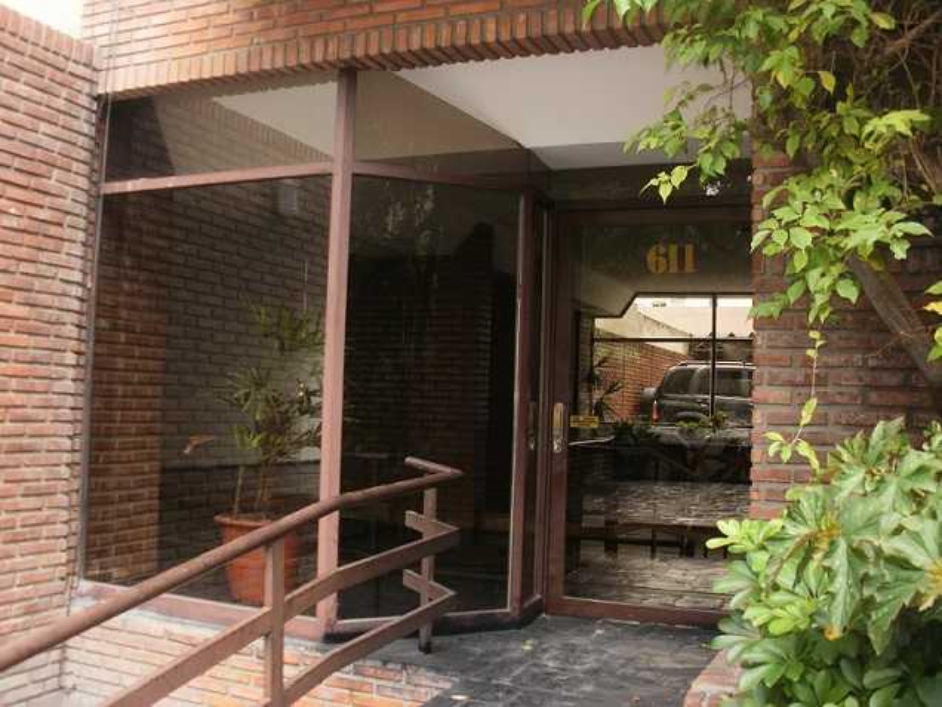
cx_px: 471
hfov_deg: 51.4
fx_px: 980
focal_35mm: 36
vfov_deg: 39.7
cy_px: 354
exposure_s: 1/80
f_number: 3.5
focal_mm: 6.3
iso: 100
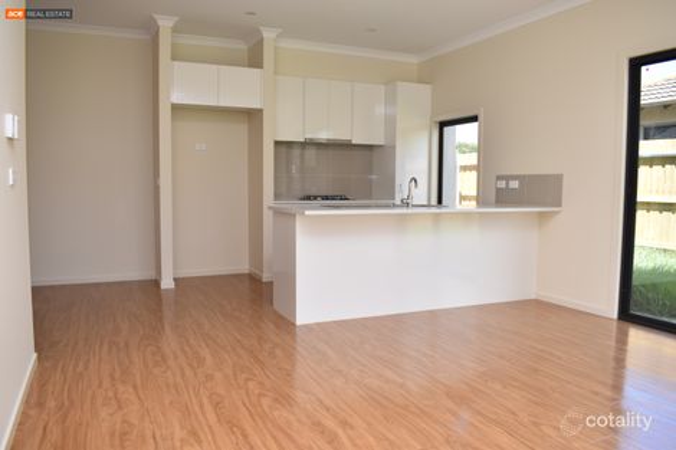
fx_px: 507
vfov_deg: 47.9
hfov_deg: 67.4
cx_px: 338
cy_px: 225
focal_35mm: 27
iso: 160
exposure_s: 1/125
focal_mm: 18
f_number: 5.6
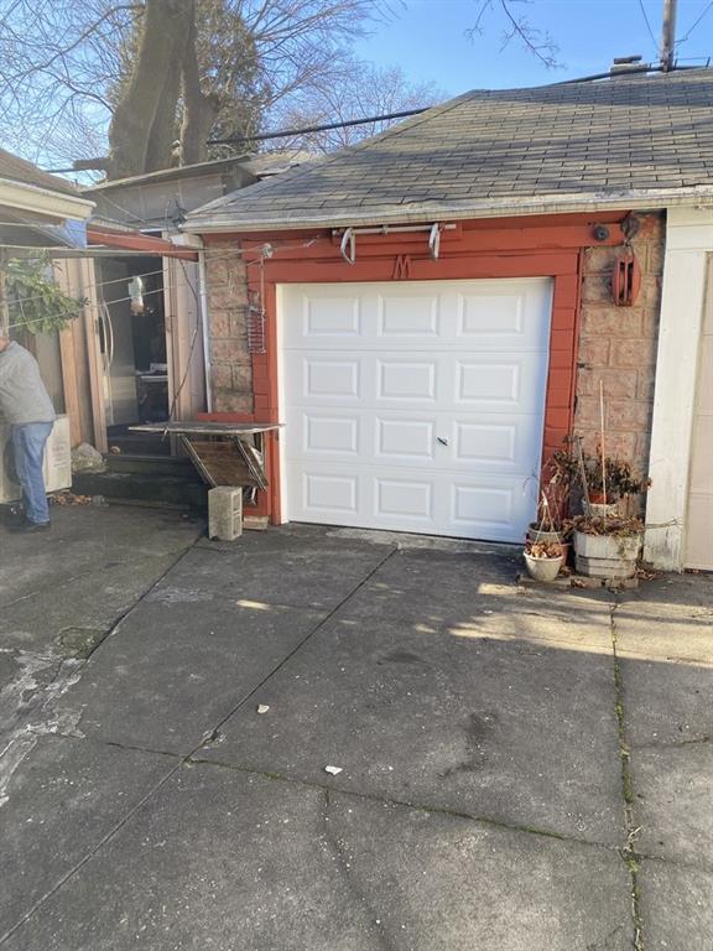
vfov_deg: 67.3
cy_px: 476
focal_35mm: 26
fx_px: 714
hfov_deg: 53.1
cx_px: 356
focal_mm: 4.25
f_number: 1.8
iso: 32
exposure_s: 1/442
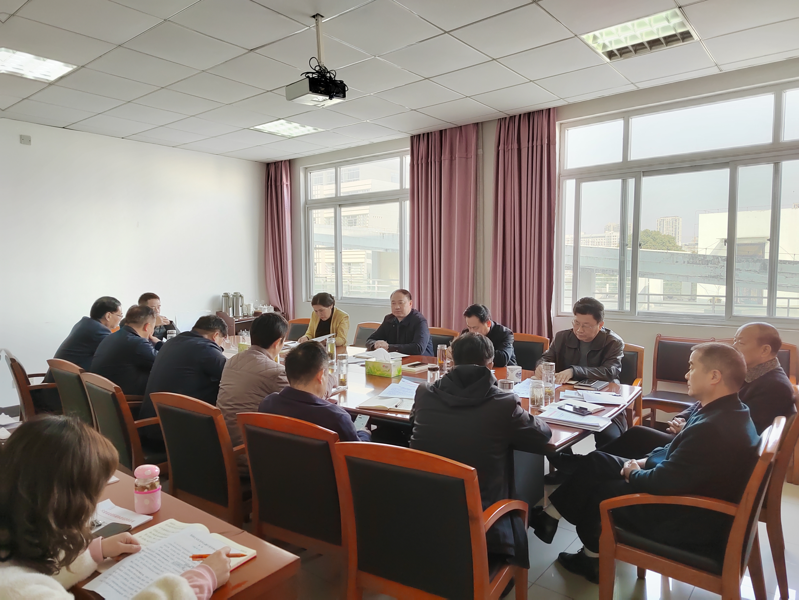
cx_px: 400
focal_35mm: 23
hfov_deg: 73.9
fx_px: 531
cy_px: 300
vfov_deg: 58.9
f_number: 1.9
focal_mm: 5.52
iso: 844
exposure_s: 1/100
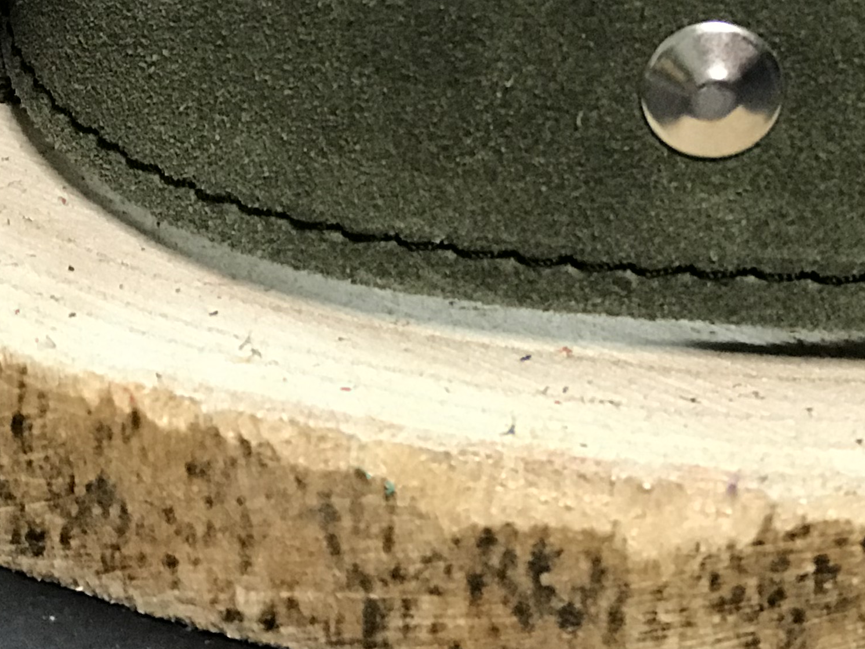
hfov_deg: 12.7
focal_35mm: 154
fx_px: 3848
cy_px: 168
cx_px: 782
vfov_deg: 9.6
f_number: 2.8
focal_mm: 6.6
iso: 320
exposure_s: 1/50
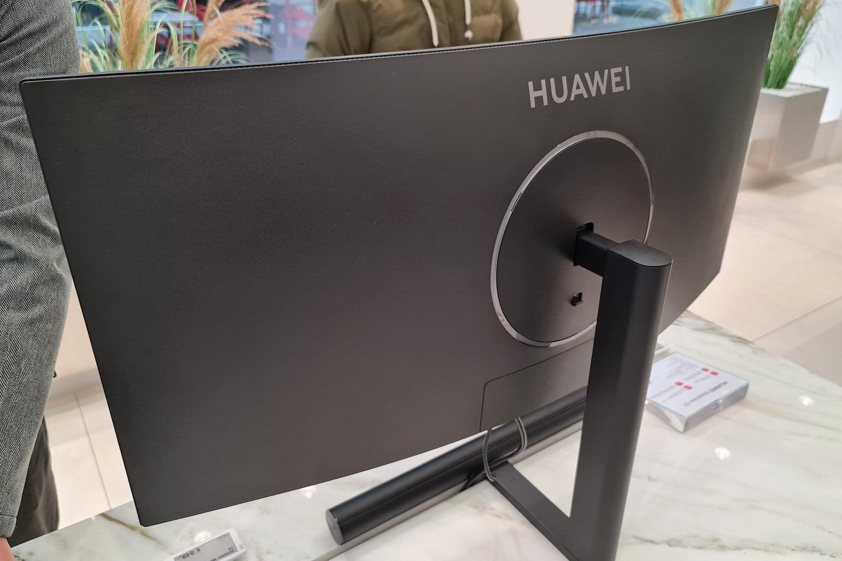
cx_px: 429
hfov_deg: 67.4
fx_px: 631
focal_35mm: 27
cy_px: 274
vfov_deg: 47.9
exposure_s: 1/100
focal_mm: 7
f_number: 1.8
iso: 64
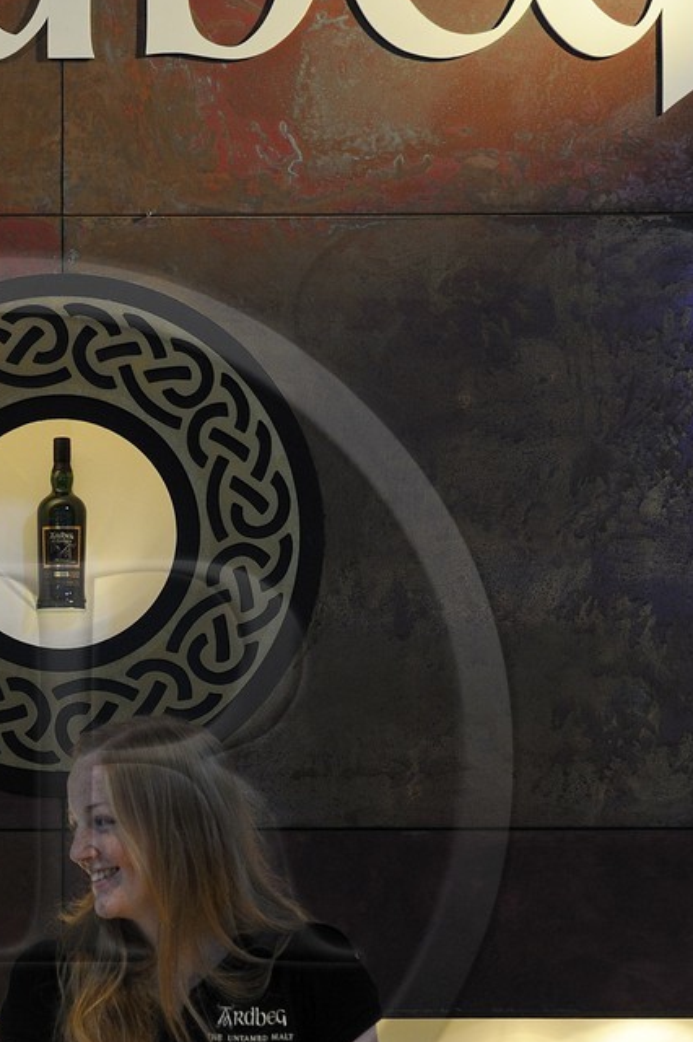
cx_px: 10
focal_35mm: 85
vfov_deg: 23.7
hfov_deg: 15.8
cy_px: 764
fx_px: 2457
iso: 800
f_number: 4
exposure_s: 1/60
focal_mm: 34
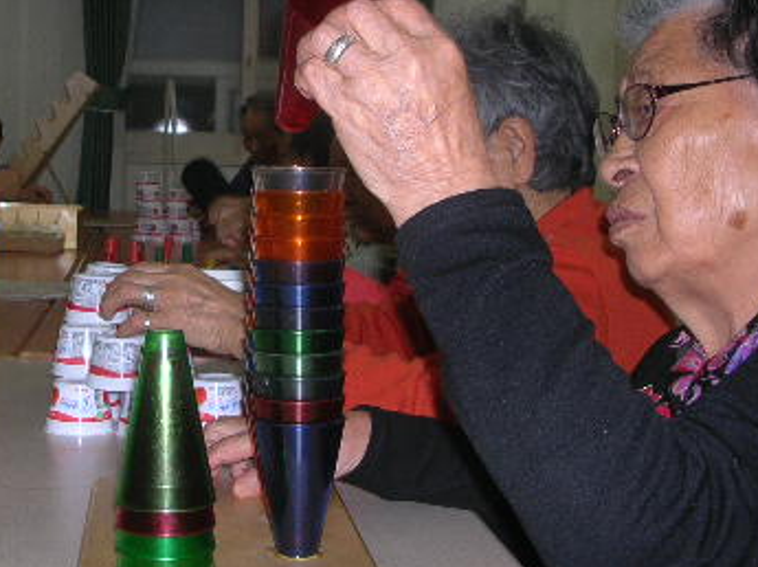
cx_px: 257
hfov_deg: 29.7
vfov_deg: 22.4
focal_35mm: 65
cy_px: 154
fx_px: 1422
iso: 50
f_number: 2.8
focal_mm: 5.8
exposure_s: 1/60.1
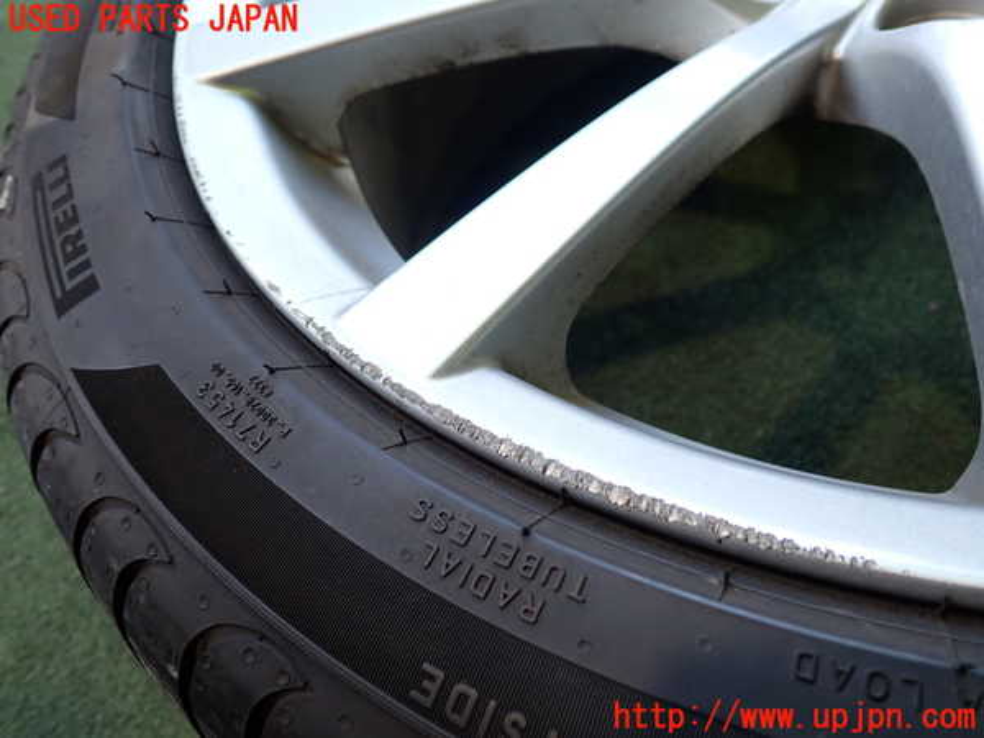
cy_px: 369
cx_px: 492
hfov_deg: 60.0
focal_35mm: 30
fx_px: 853
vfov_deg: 46.8
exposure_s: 1/80
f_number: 2.3
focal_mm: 5.4
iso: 200
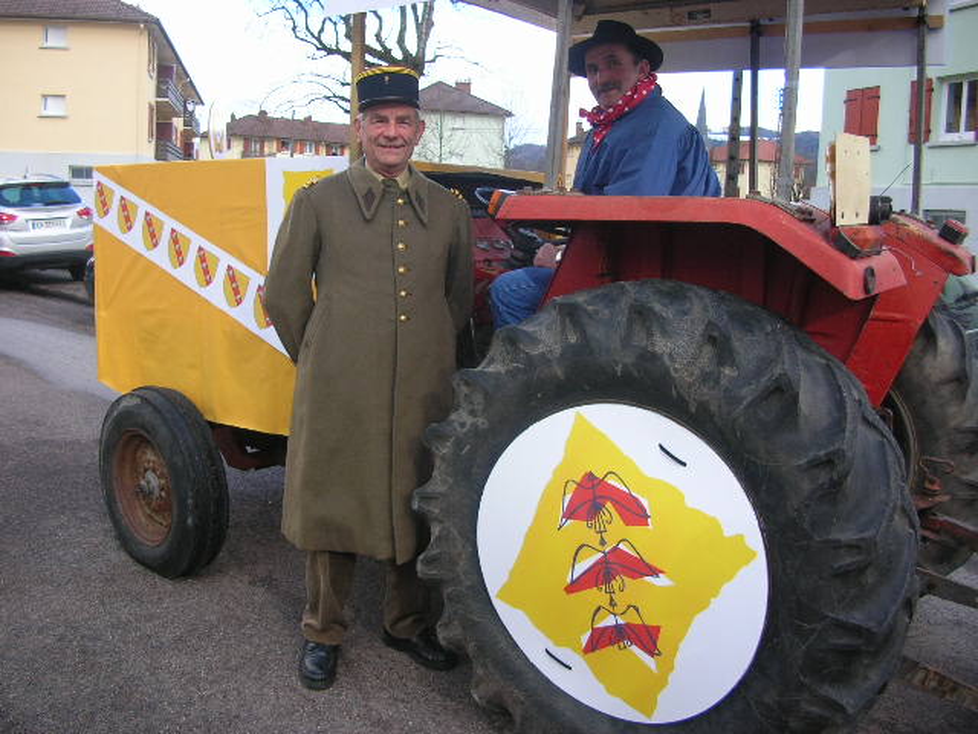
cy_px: 367
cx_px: 489
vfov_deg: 40.7
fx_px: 989
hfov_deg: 52.6
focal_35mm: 35
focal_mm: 5.8
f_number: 2.8
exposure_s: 1/158
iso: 50
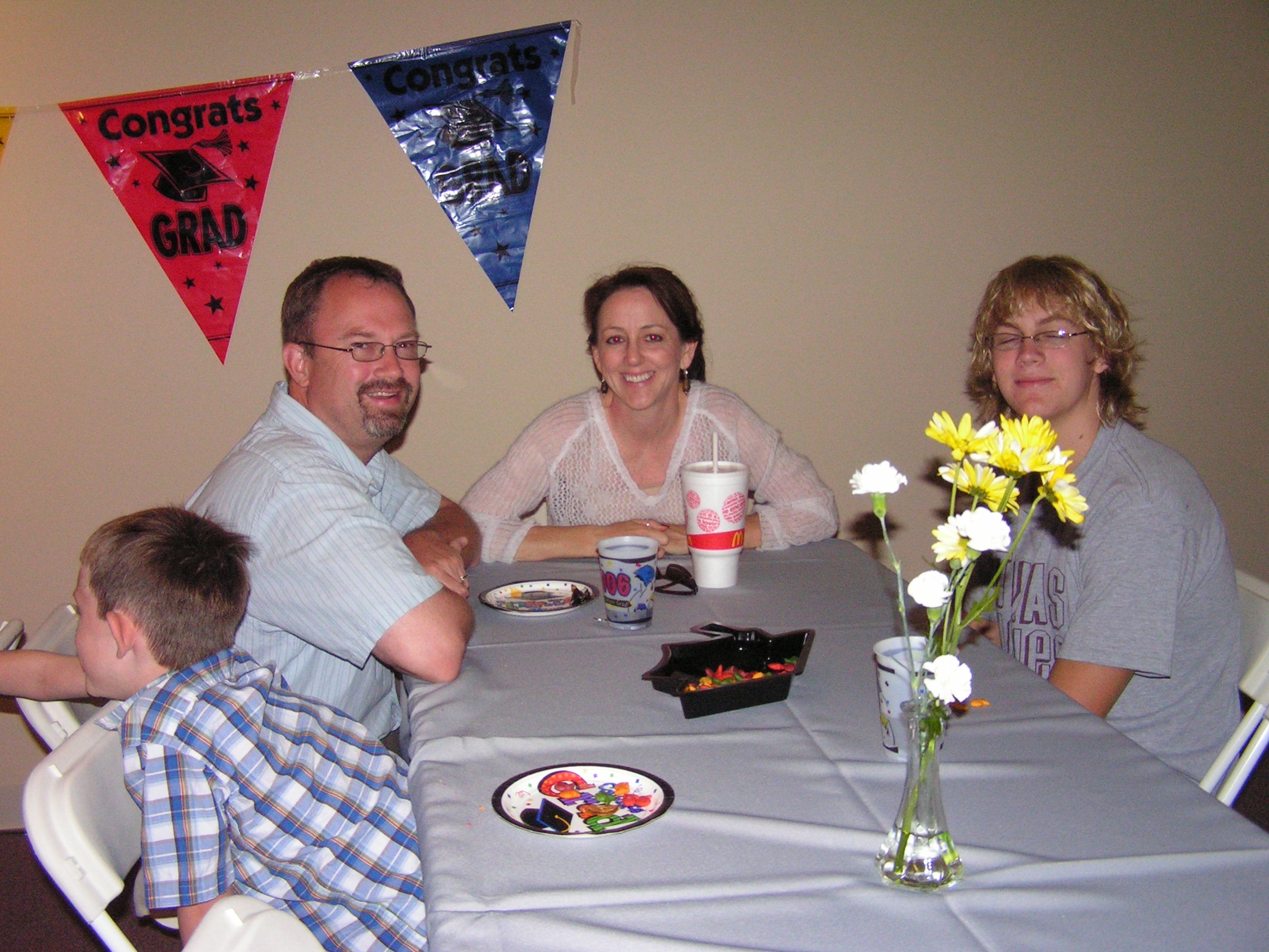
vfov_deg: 37.7
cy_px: 476
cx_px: 634
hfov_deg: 49.0
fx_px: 1393
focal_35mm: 38
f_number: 2.8
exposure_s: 1/40
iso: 200
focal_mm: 6.3
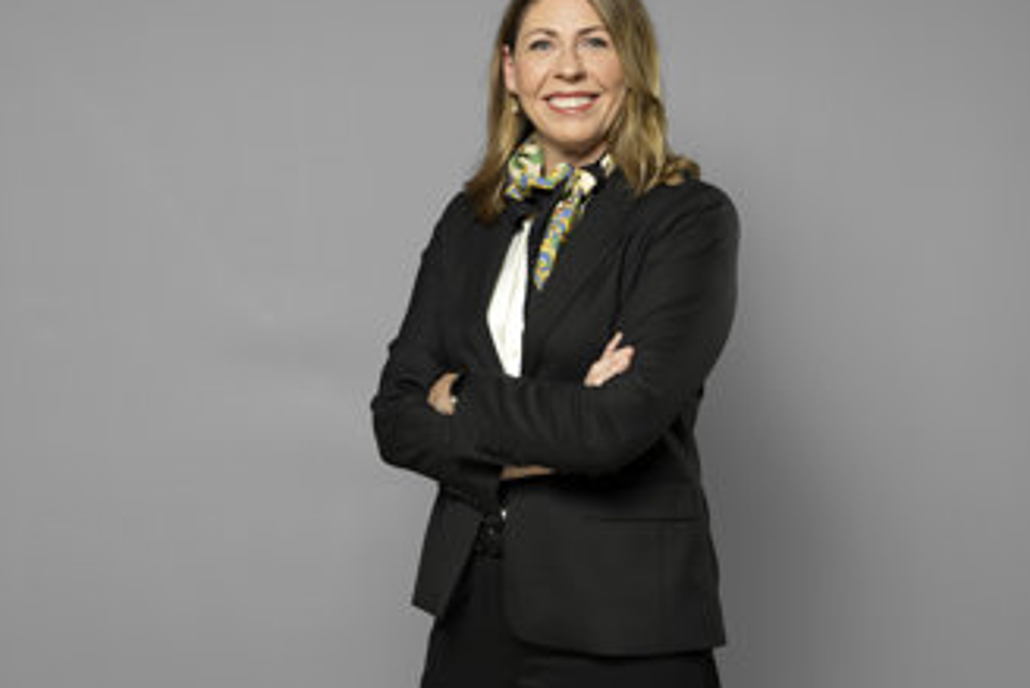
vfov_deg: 22.3
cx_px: 499
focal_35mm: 61
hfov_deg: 32.9
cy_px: 331
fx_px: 1746
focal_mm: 50
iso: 160
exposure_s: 1/200
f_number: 4
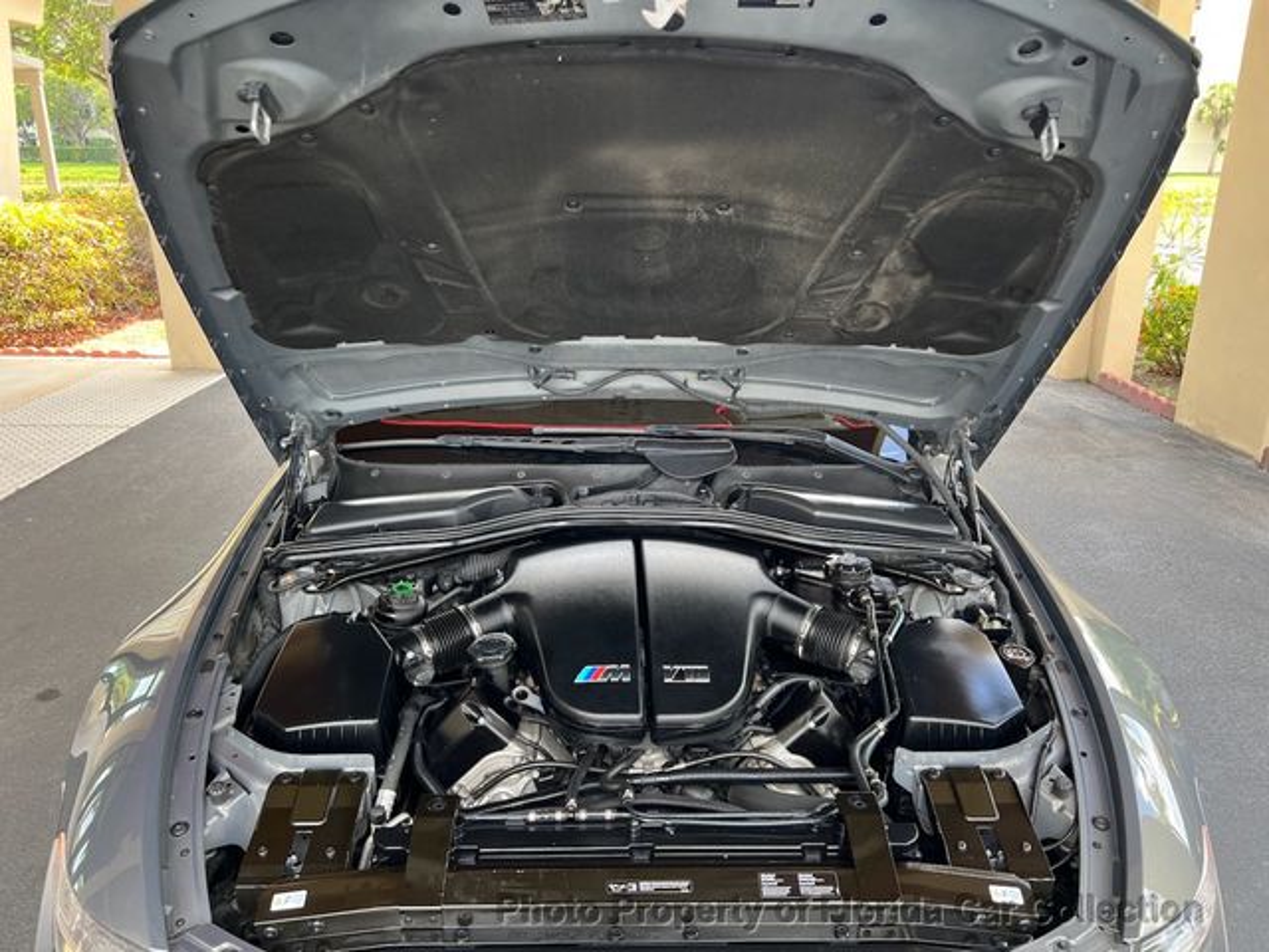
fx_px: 953
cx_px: 634
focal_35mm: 26
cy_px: 476
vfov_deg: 53.1
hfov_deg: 67.3
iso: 50
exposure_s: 1/121
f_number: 1.5
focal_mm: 5.7
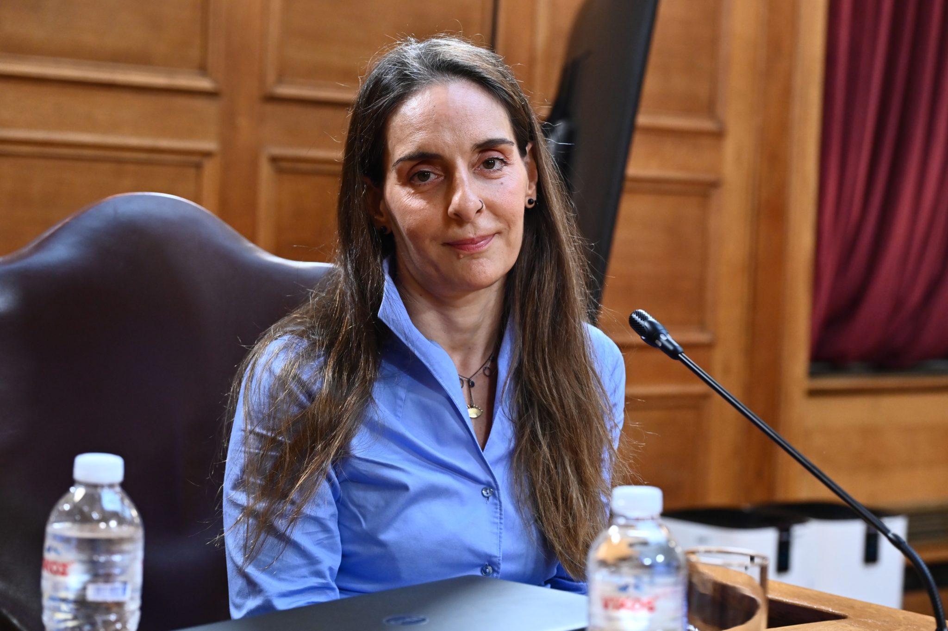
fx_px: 1842
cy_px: 316
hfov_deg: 28.9
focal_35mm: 70
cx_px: 474
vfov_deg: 19.4
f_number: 4.5
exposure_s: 1/200
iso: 2200
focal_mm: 70
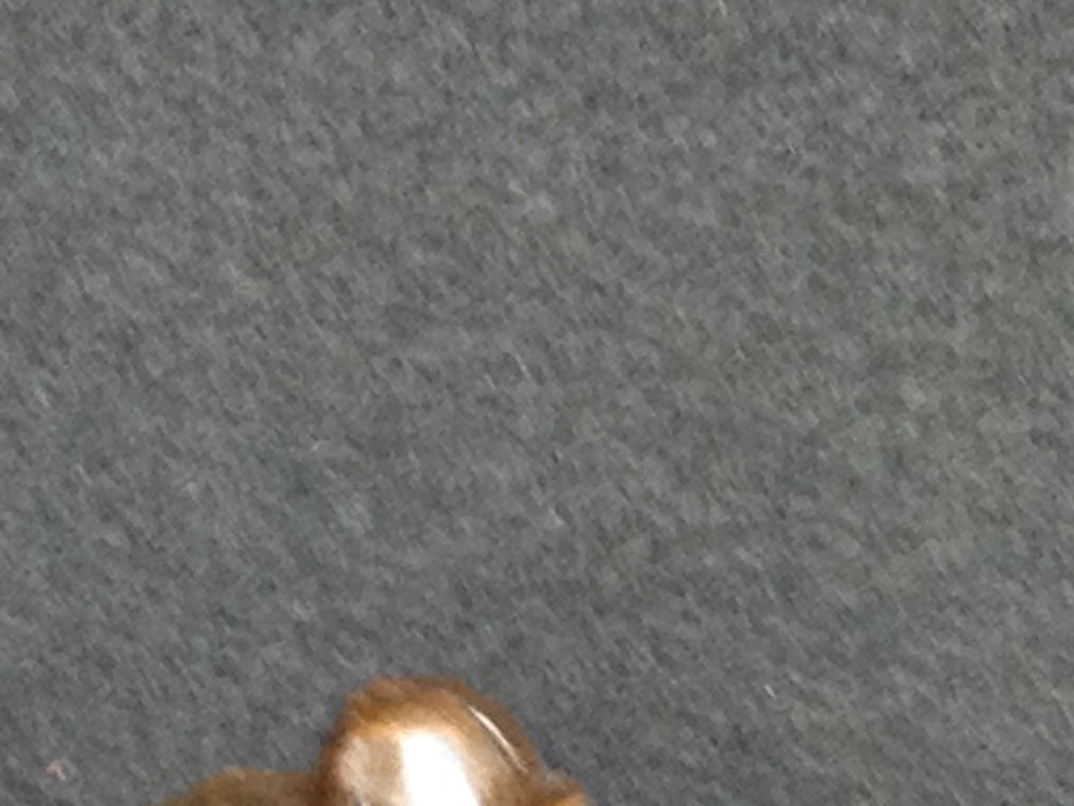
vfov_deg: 6.1
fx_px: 6953
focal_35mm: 224
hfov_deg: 8.8
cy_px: 2471
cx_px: 847
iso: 160
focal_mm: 4.28
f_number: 2.4
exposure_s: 1/20
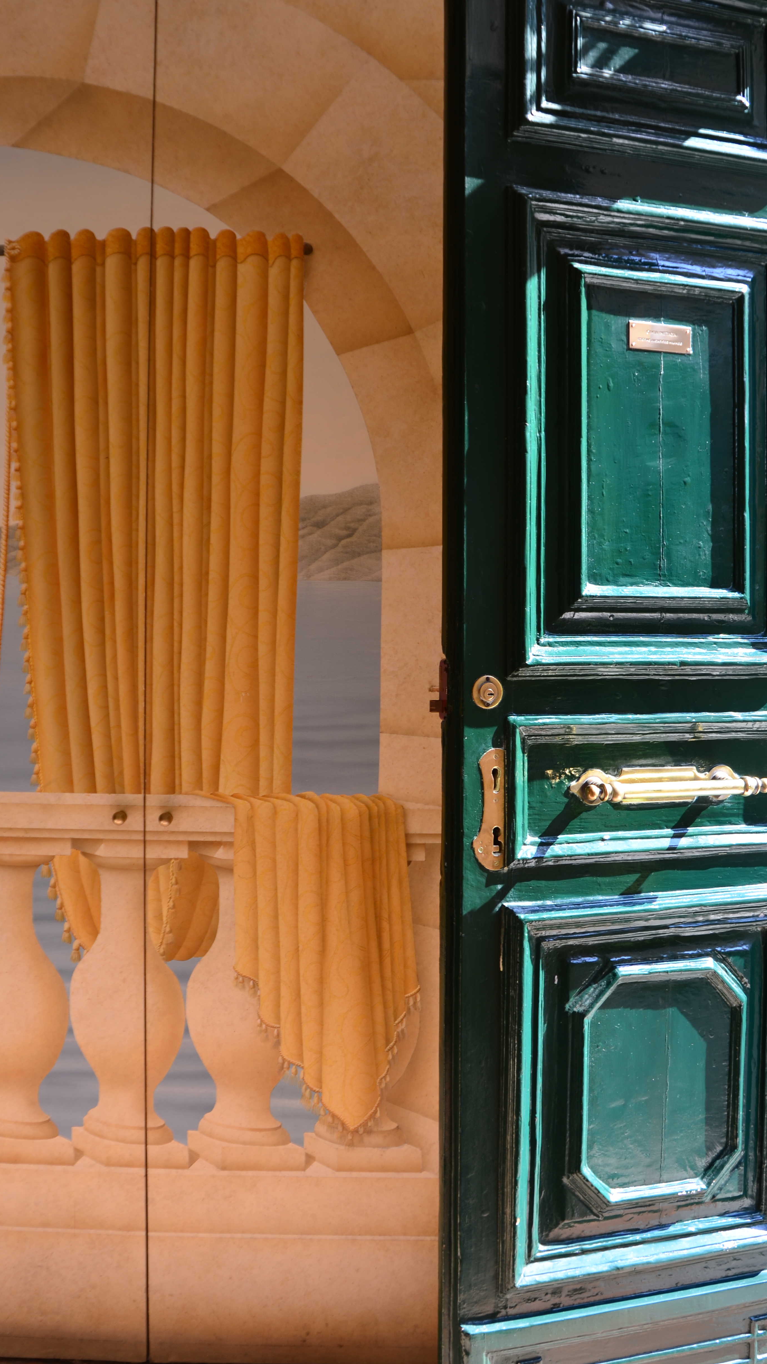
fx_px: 1374
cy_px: 687
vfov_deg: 52.8
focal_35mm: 38
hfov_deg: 31.2
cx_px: 410
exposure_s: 1/100
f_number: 5
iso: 100
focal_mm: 24
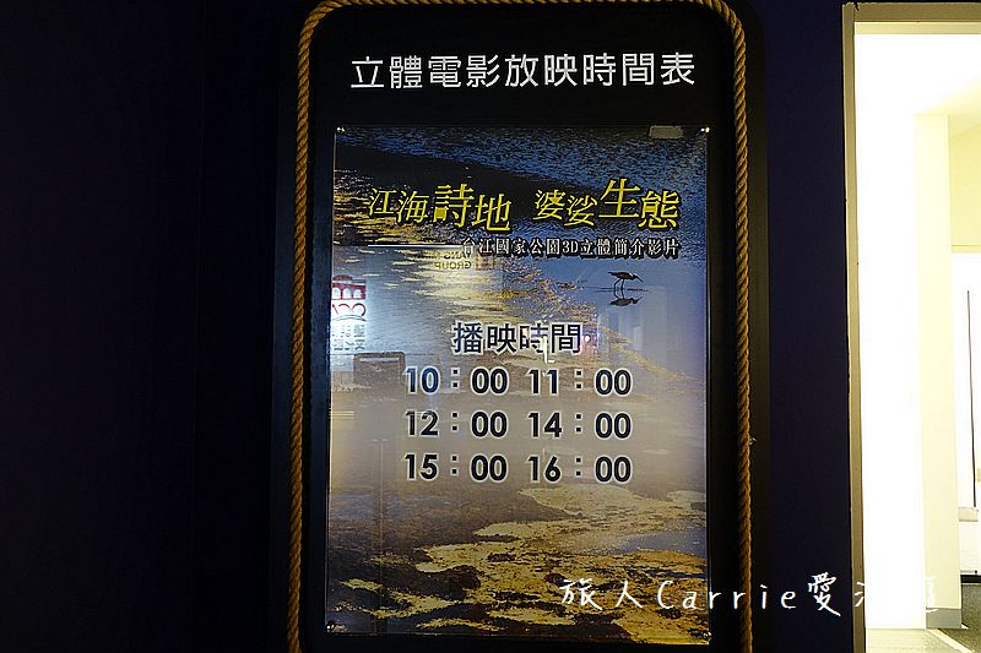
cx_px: 490
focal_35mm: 24
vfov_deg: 53.1
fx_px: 654
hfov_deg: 73.8
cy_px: 326
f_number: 2.8
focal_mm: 8.8
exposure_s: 1/10
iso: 800
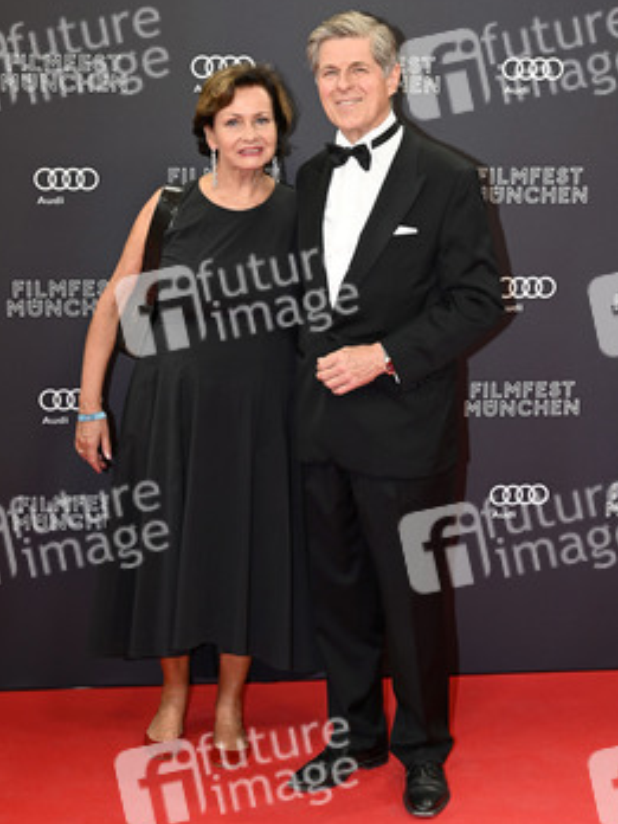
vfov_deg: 30.7
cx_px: 305
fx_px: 1500
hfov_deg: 23.3
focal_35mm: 63
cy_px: 419
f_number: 6.3
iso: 640
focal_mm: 57
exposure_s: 1/125
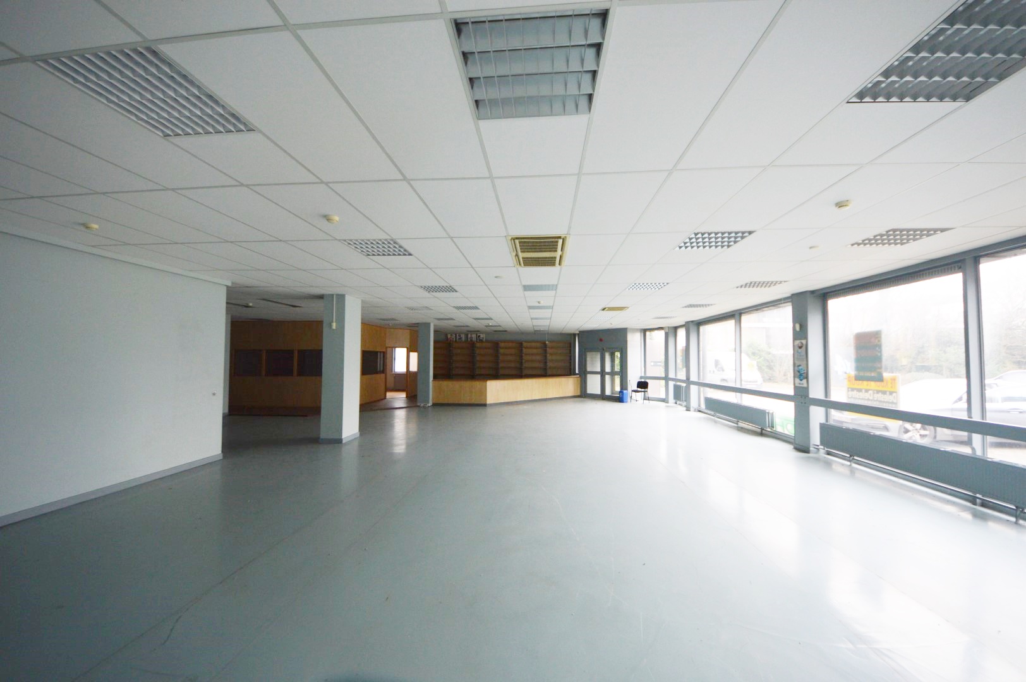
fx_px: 342
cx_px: 513
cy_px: 341
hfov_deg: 112.7
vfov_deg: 89.9
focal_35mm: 12
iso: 560
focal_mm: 8
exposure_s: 1/60
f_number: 4.5
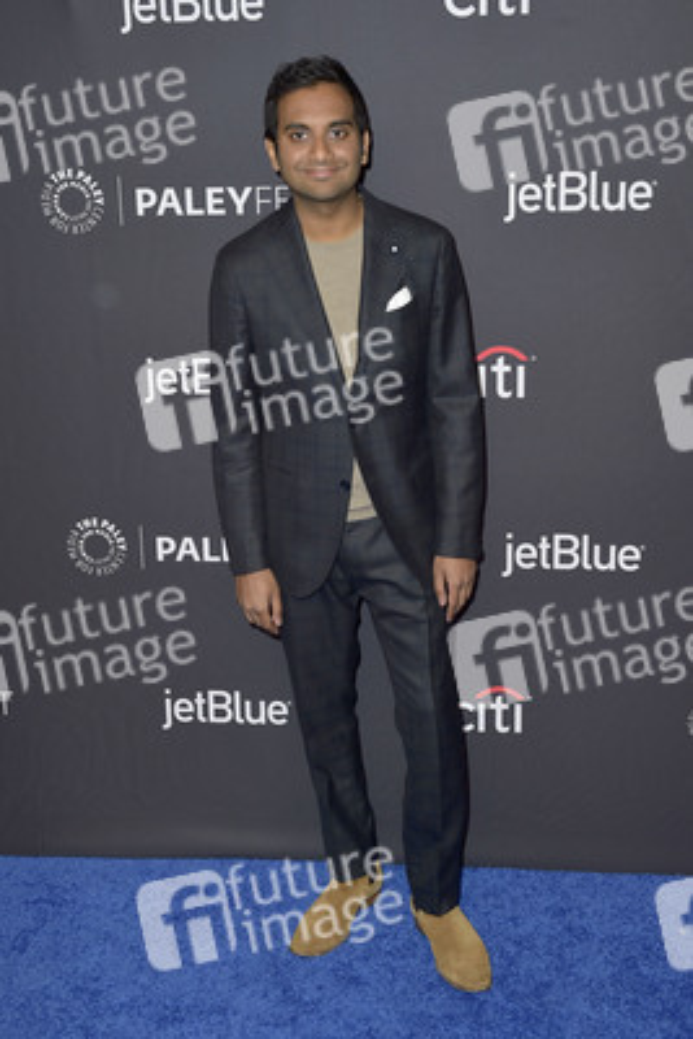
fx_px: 1269
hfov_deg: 30.5
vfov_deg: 44.5
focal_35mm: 44
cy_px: 520
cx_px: 346
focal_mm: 44
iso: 250
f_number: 5.6
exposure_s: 1/250
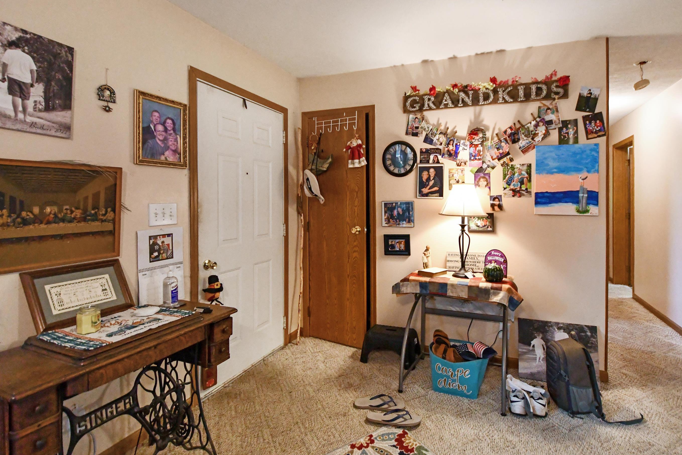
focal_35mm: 17
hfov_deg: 93.1
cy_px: 217
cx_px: 370
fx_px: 322
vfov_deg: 70.4
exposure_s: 1/125
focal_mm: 10
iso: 3200
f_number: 3.5
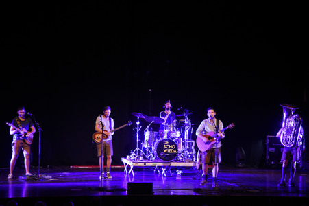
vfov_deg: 13.9
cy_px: 103
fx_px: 841
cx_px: 154
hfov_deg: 20.8
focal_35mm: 98
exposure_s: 1/60
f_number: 4.5
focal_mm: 98
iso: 3200
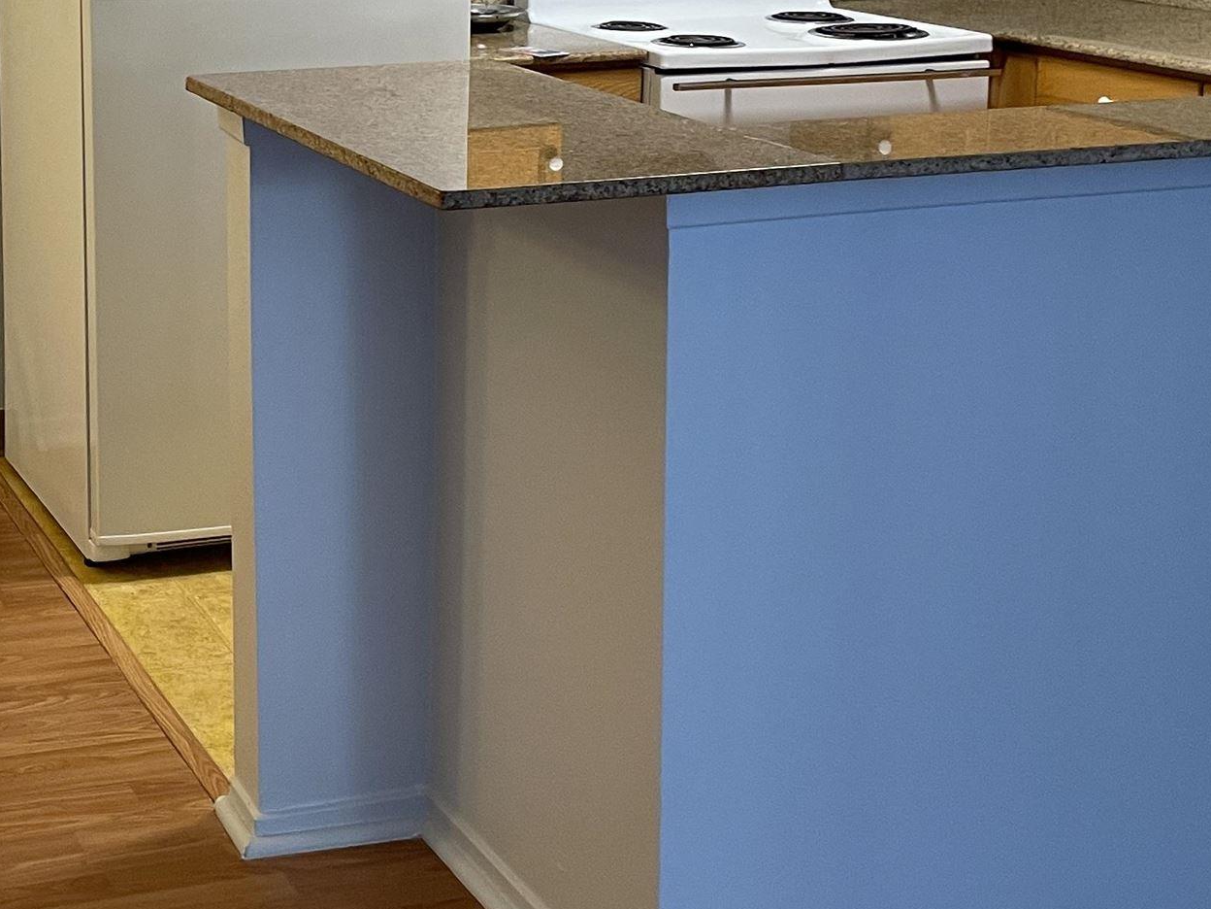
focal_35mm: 64
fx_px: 2239
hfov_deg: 28.9
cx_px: 90
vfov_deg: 22.5
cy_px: 139
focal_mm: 4.2
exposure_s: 1/60
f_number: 1.6
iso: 100
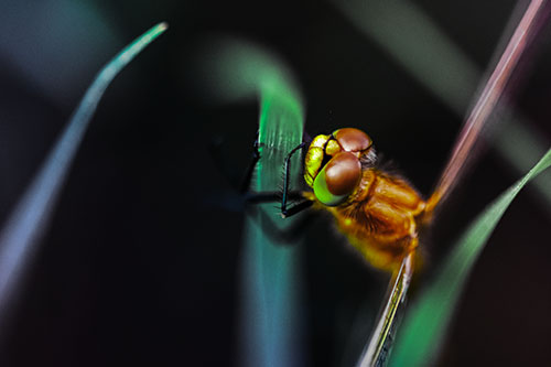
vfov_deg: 6.5
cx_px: 276
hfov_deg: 9.8
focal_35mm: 210
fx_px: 3213
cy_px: 184
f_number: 8
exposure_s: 1/250
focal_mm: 210
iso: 3200
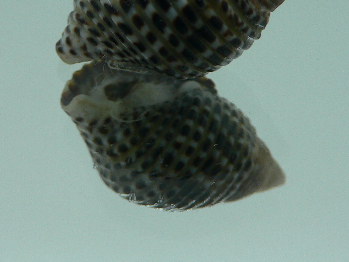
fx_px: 645
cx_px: 172
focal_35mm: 64
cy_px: 33
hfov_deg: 30.3
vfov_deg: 22.4
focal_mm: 4.6
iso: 80
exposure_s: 1/60
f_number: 2.8
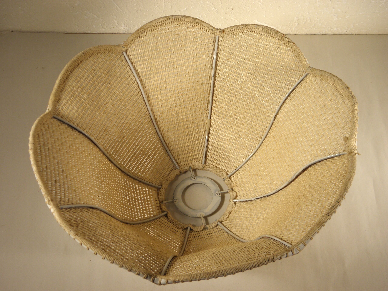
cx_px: 194
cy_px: 146
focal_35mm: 41
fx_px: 460
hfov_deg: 45.8
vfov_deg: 35.1
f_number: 3.8
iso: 100
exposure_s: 1/60
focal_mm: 7.5
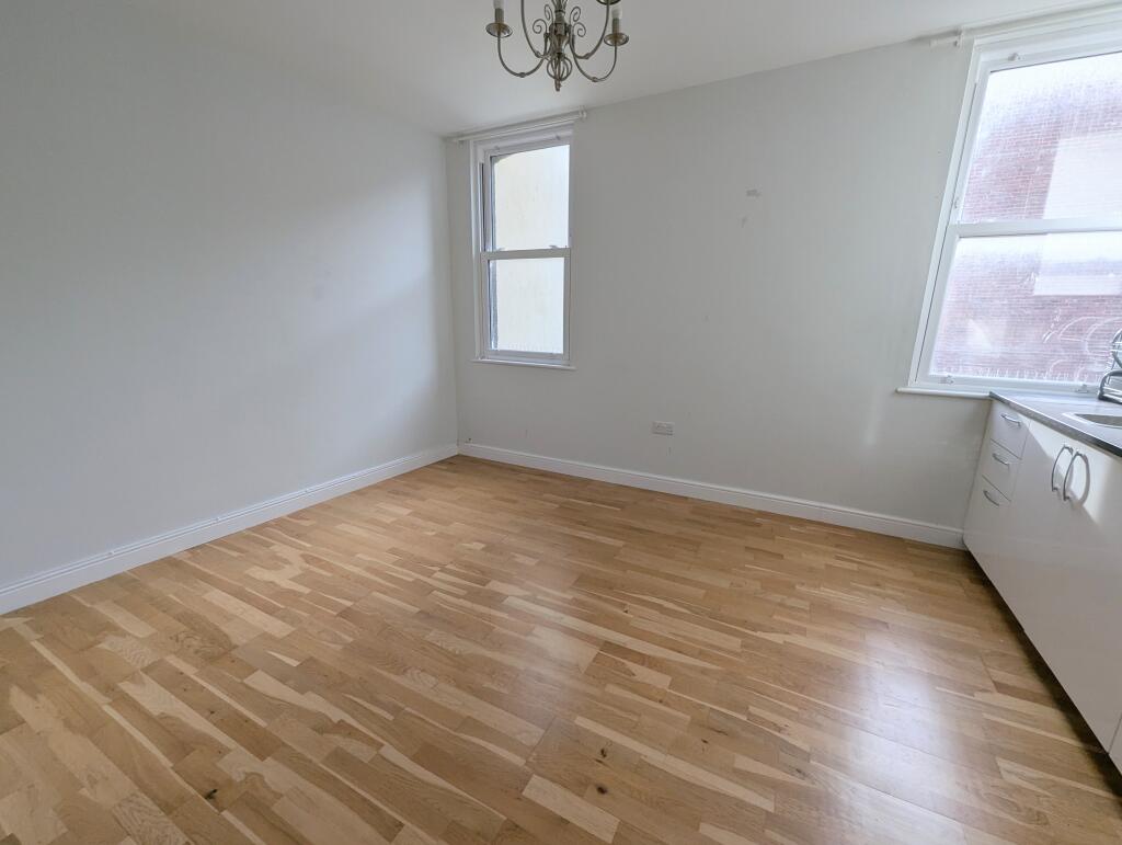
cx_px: 561
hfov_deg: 106.1
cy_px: 422
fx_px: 422
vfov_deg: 90.1
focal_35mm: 13
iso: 46
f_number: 2.2
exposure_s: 1/135
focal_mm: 1.95
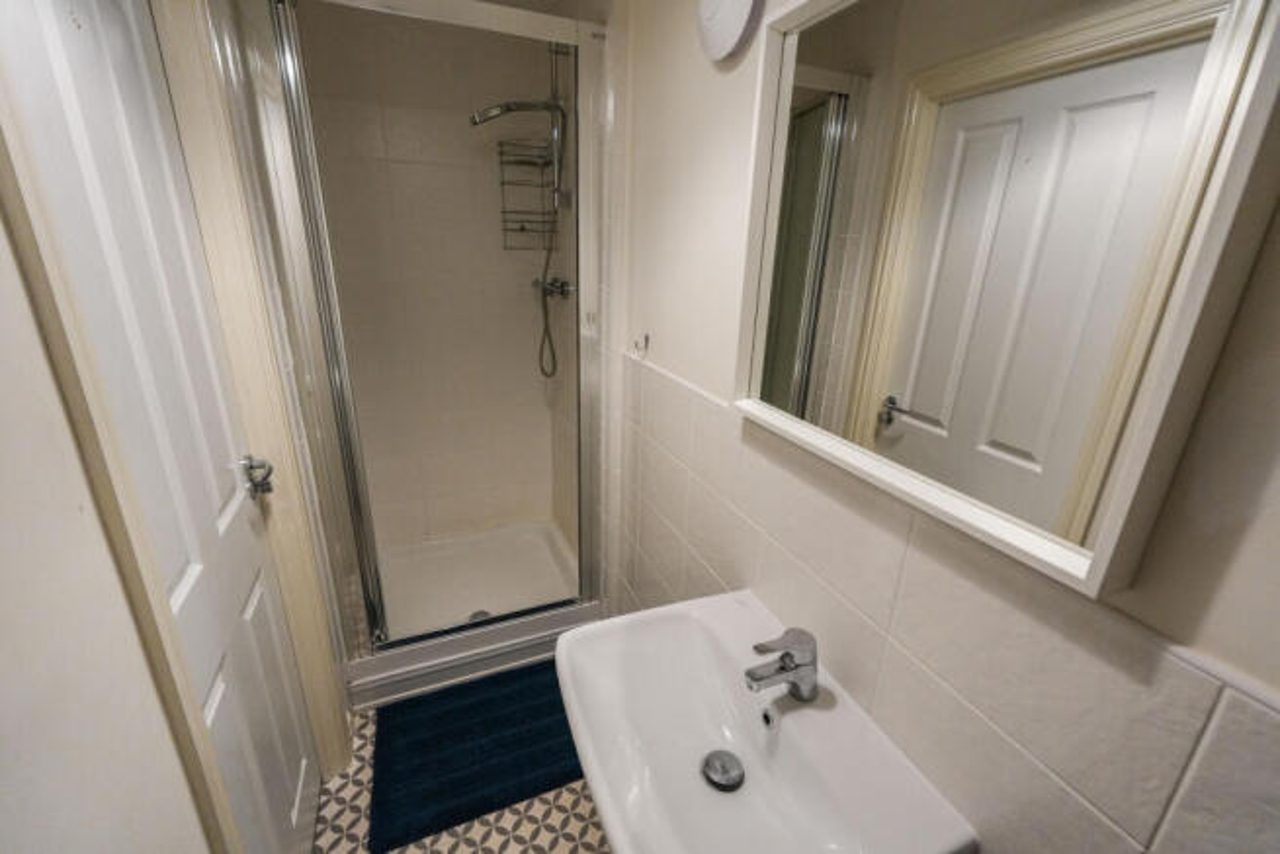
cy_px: 427
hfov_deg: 100.4
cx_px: 640
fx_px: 533
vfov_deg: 77.4
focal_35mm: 15
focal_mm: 10
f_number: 4
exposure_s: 1/160
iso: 1600
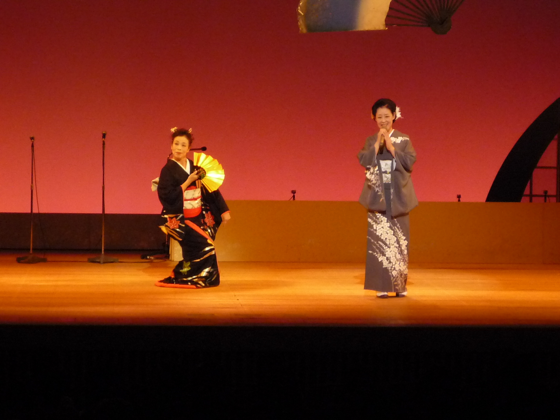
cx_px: 280
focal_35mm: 164
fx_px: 2653
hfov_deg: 12.0
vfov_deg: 9.1
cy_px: 210
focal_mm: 16.3
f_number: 5.7
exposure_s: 1/50
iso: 400
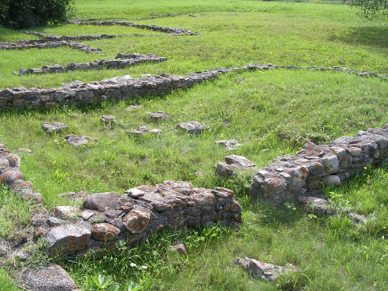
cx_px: 194
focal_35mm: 38
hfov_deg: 49.0
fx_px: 426
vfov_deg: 37.7
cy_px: 146
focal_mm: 5.8
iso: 50
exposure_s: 1/137
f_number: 5.6
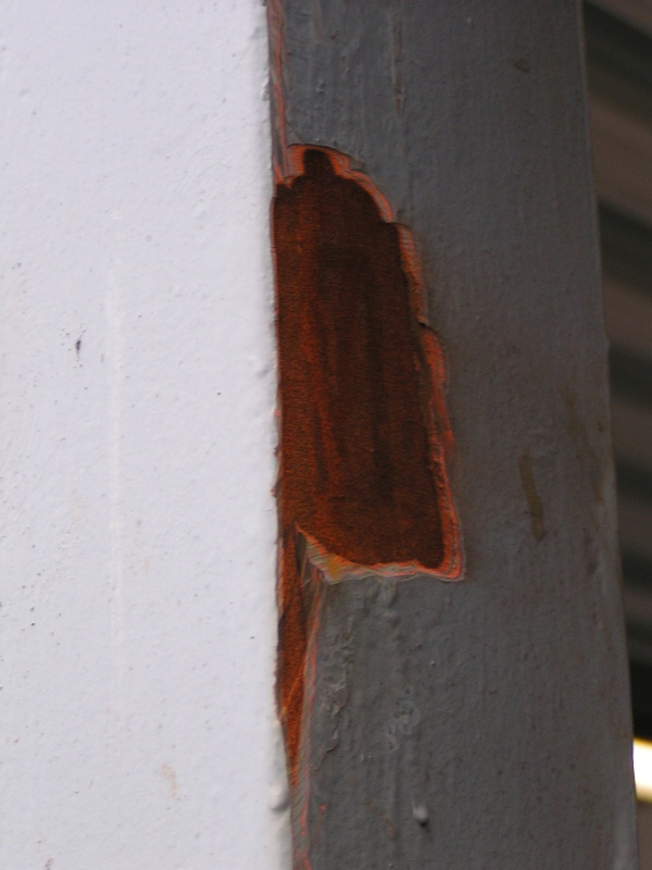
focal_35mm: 108
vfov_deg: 18.2
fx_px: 2712
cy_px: 435
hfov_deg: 13.7
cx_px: 326
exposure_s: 1/100
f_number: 3.5
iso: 80
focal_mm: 16.6
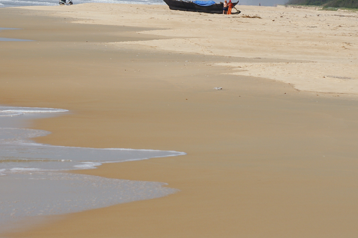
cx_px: 130
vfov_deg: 4.9
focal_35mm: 282
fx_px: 2802
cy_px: 38
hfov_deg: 7.3
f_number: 8
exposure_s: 1/1250
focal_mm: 100
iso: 200
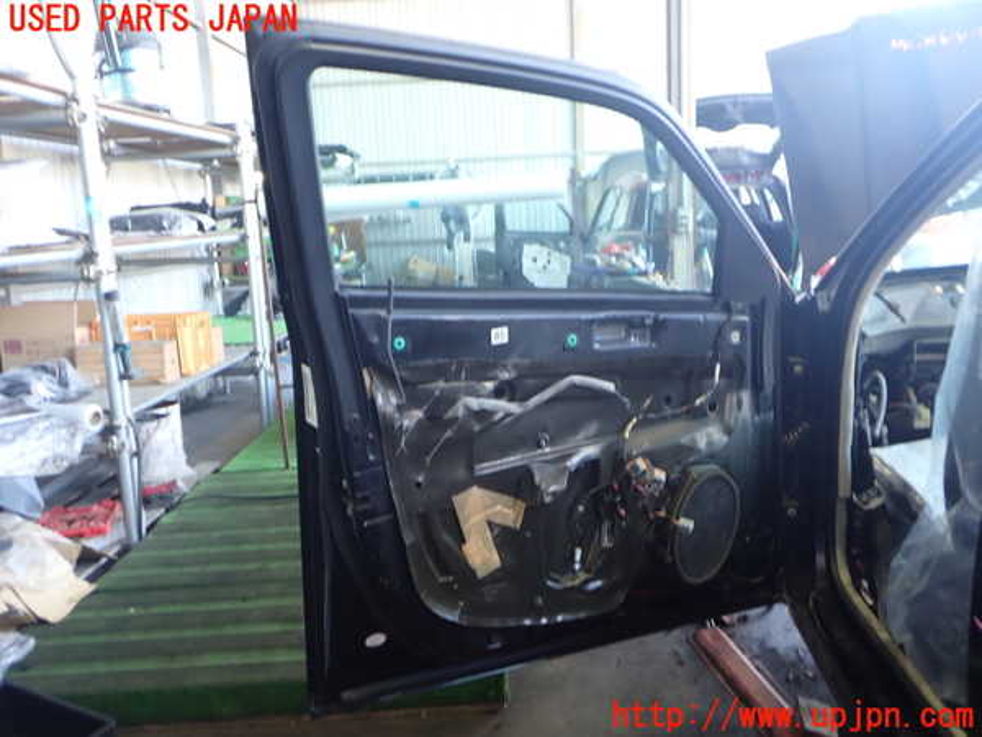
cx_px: 491
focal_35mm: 30
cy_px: 368
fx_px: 851
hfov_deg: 60.0
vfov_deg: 46.8
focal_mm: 5.4
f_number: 2.3
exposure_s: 1/40
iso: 200
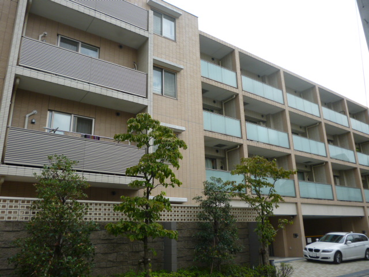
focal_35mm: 28
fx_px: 298
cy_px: 138
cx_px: 184
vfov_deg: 49.7
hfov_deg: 63.4
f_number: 3.1
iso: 100
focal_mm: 5
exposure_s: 1/500
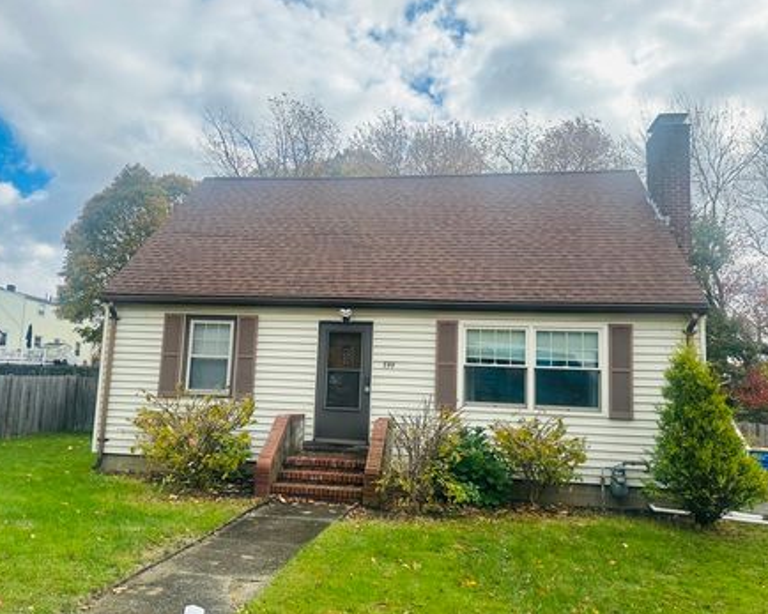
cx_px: 361
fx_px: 614
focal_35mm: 27
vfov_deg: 53.1
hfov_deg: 64.0
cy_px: 325
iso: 80
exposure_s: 1/2882
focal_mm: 6.86
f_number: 1.78
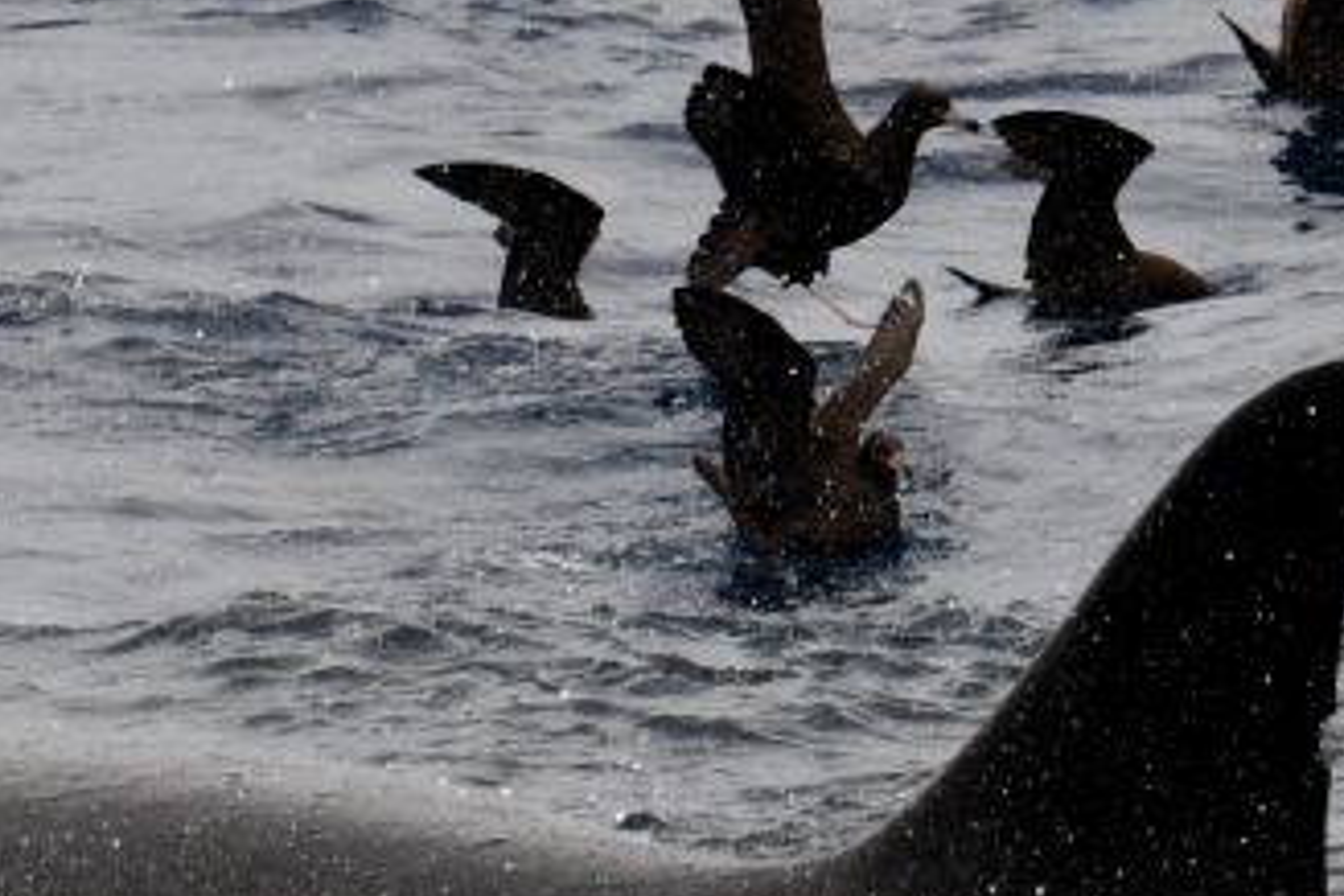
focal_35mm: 991
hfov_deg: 2.1
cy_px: 997
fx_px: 36994
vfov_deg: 1.4
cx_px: 123
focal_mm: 270
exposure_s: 1/2000
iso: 400
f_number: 8
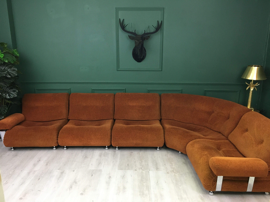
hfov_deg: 61.7
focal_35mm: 29
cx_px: 135
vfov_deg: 48.2
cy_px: 101
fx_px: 226
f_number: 2.2
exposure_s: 1/33
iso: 200
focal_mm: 4.15
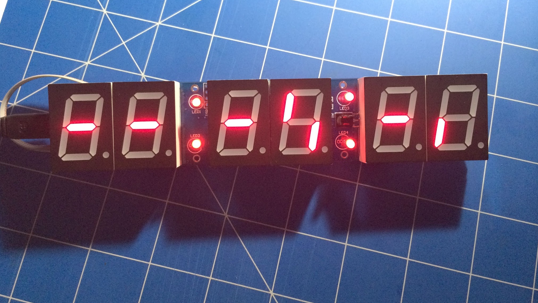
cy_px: 123
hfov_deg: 59.5
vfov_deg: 35.5
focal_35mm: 33
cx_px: 268
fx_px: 471
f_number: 2.2
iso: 320
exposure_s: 1/24
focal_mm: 4.12
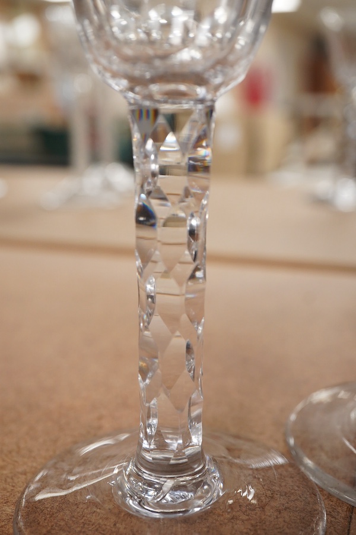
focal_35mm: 45
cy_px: 268
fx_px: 667
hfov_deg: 29.9
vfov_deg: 43.6
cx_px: 178
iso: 1250
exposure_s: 1/125
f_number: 8
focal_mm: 30
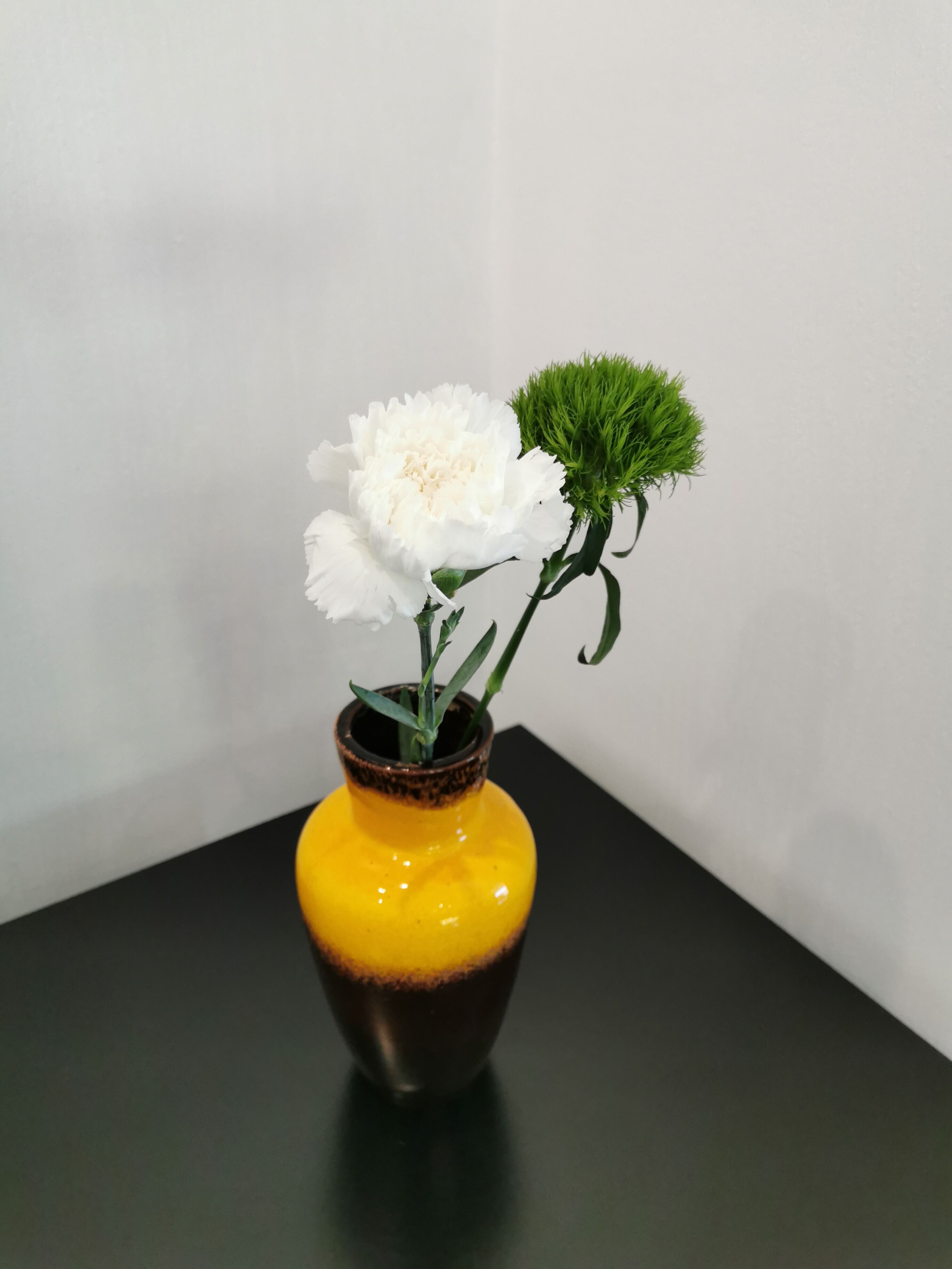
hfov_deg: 51.4
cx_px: 476
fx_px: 990
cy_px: 634
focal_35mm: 27
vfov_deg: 65.3
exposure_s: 1/100
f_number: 1.8
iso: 200
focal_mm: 5.58
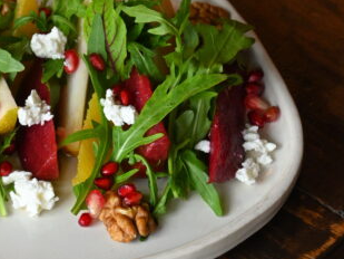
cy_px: 106
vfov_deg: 6.7
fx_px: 2217
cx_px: 3
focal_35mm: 223
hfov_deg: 8.8
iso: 1600
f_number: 6.3
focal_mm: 70
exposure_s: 1/125
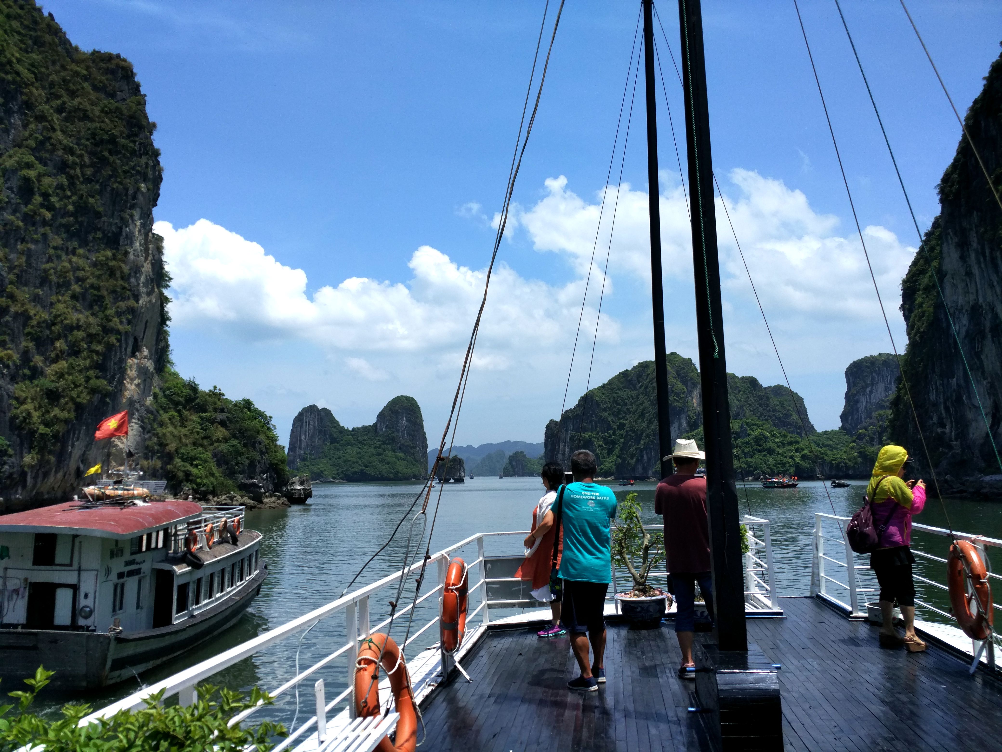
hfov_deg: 60.0
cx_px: 501
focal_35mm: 30
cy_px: 376
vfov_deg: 46.8
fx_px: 868
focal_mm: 4.12
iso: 101
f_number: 2
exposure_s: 1/2219
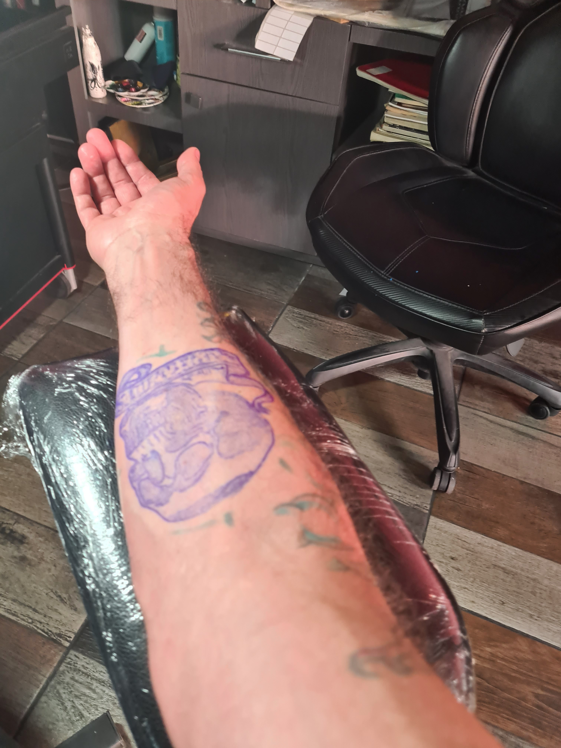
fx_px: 562
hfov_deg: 53.1
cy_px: 374
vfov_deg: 67.3
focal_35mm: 26
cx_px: 280
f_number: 1.8
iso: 160
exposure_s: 1/40
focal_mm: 5.4
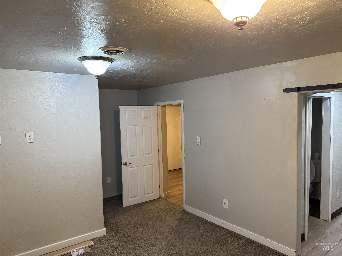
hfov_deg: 71.6
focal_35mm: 24
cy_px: 128
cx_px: 171
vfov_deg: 56.8
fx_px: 237
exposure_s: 1/60
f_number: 1.78
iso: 250
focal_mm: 6.76
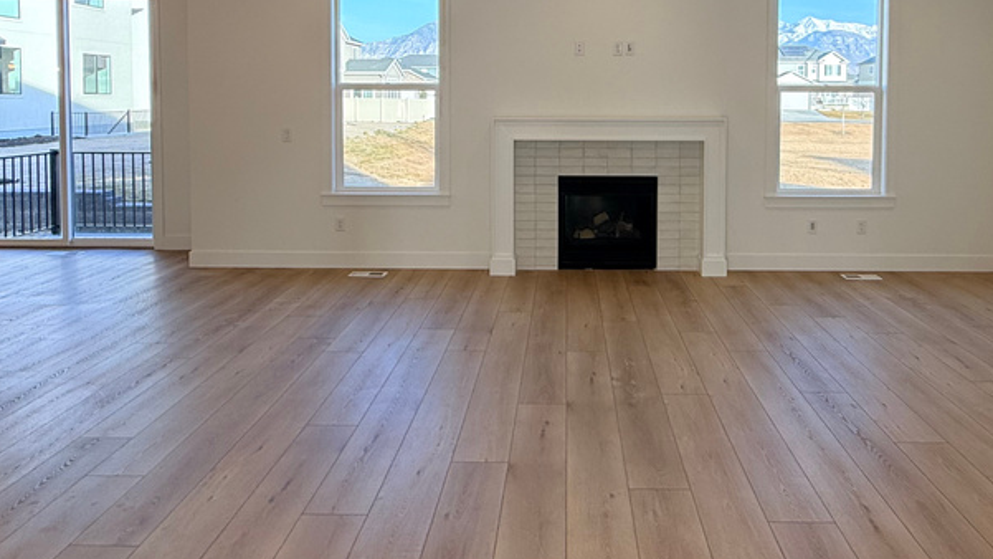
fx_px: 685
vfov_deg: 42.5
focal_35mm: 26
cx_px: 565
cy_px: 117
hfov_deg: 71.5
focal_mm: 2.22
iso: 64
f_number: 2.2
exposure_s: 1/123
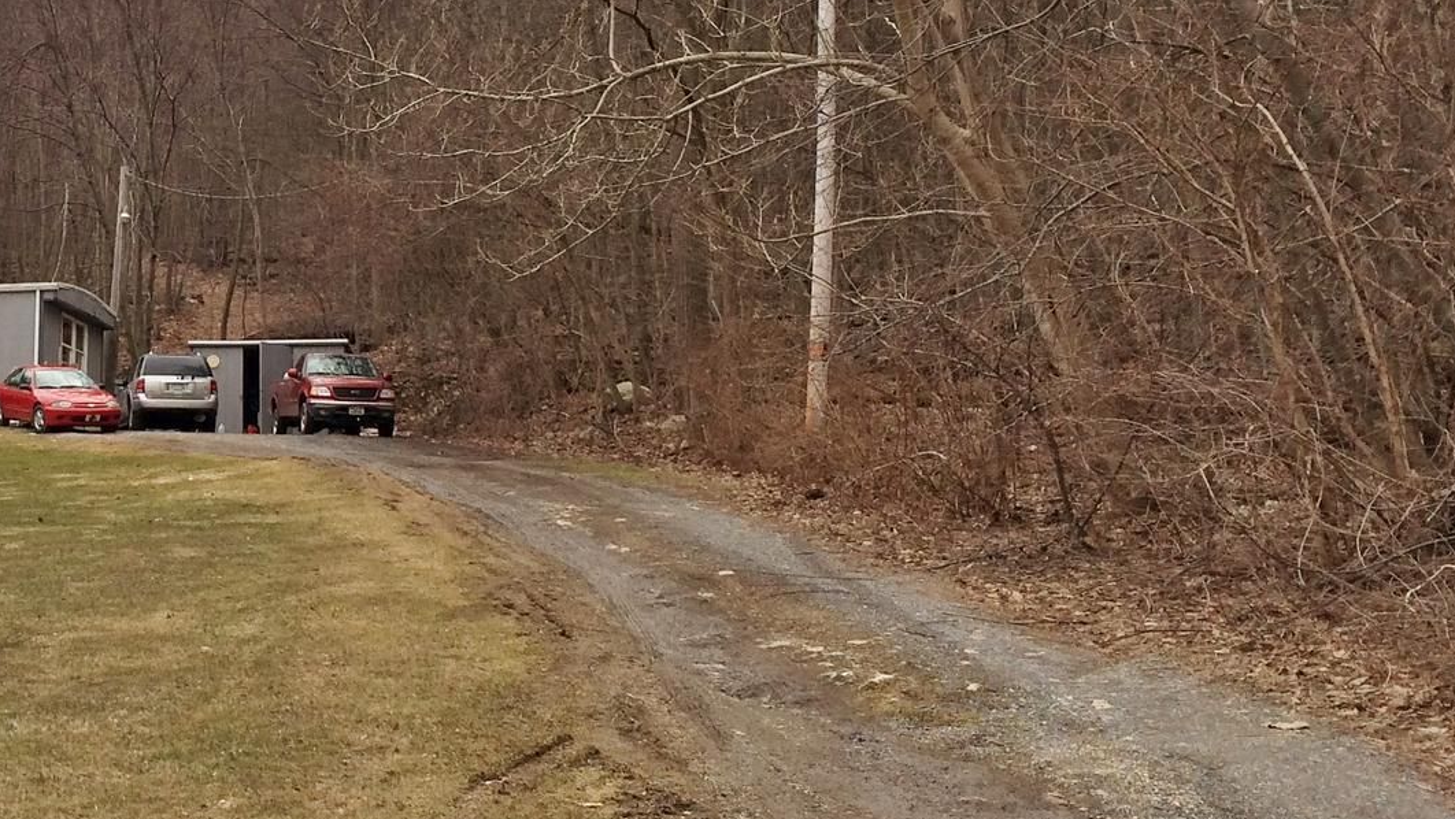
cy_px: 346
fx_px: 2431
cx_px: 84
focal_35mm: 63
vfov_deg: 19.1
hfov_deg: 31.4
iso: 40
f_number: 2.2
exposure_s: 1/2283
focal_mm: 4.12
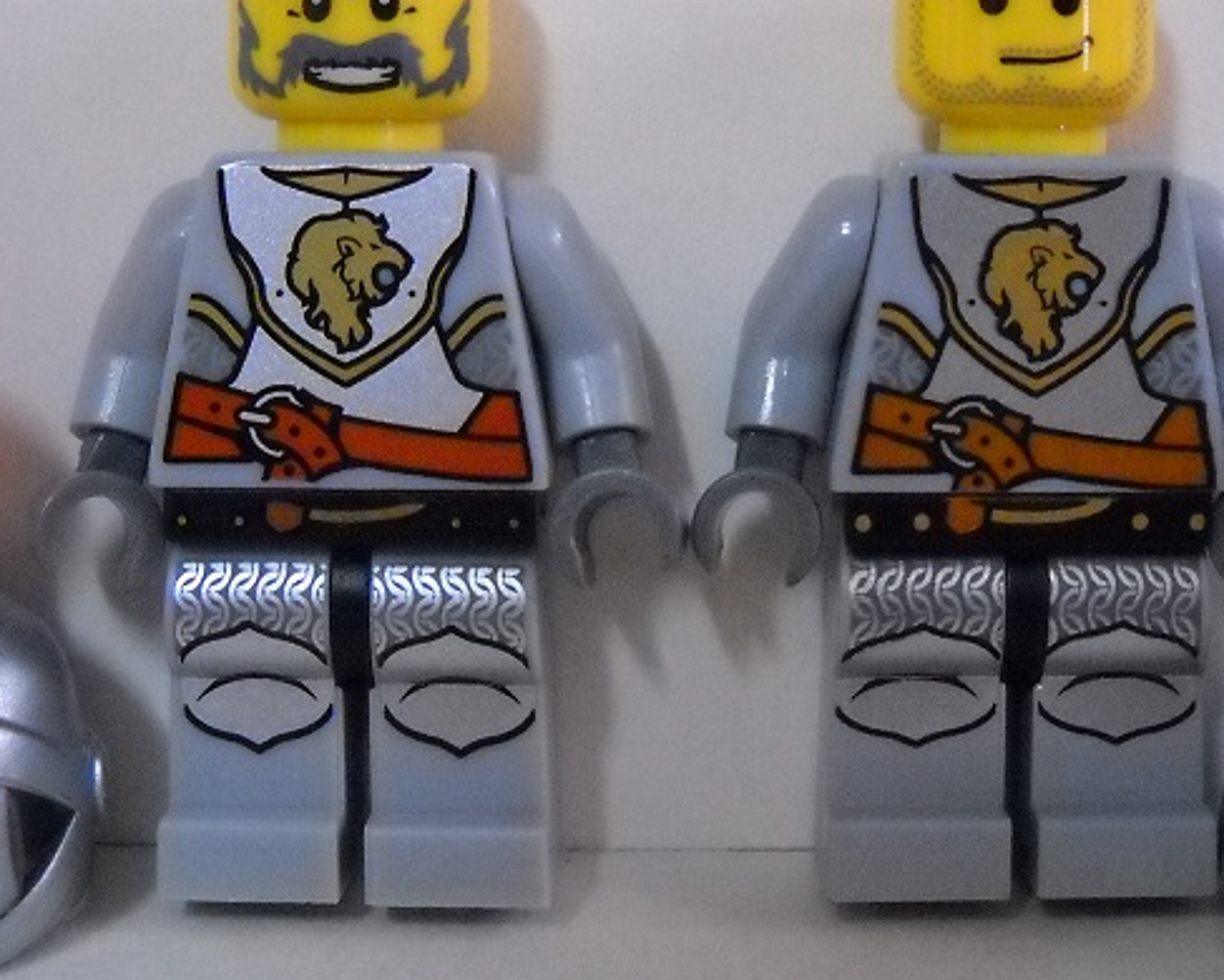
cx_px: 711
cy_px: 412
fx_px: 2428
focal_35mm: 67
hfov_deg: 28.3
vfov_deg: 22.8
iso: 800
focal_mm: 6.72
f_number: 3.1
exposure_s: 1/31
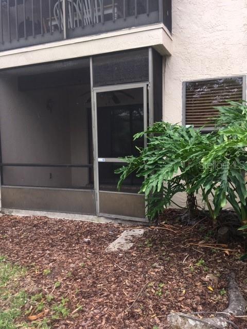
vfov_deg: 61.7
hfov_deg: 48.2
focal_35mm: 29
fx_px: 276
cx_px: 124
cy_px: 164
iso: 25
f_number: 2.2
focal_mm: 4.15
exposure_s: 1/202
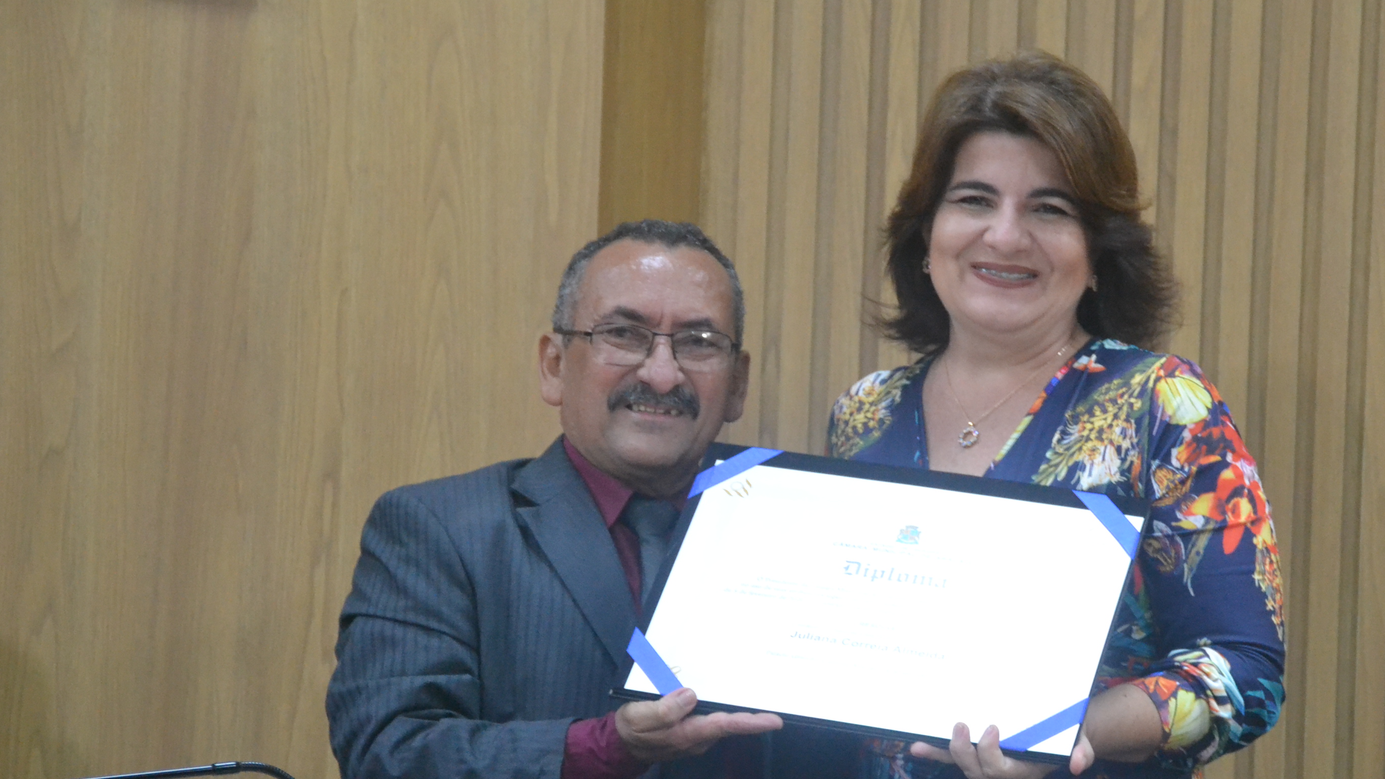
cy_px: 497
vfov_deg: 7.2
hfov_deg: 12.7
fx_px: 6193
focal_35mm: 169
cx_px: 870
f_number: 5.6
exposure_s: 1/100
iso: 3200
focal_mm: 85
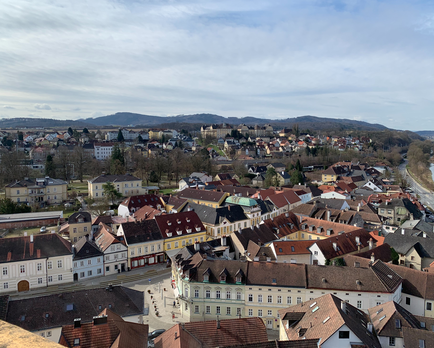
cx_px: 234
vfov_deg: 51.5
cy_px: 168
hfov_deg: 62.1
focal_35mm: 28
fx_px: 360
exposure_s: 1/2915
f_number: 1.8
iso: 25
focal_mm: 4.25
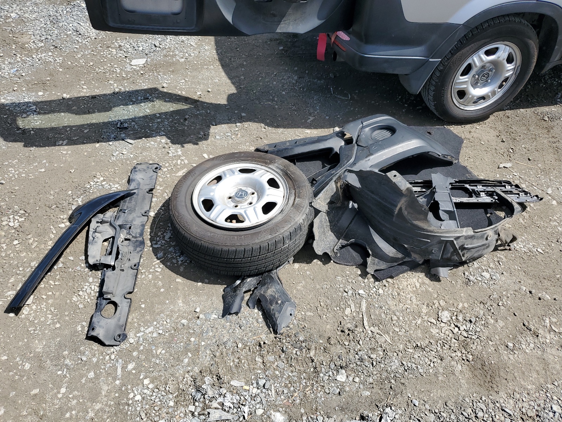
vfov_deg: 53.1
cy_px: 211
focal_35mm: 26
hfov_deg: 67.3
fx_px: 422
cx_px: 281
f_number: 1.5
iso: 50
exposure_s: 1/2500
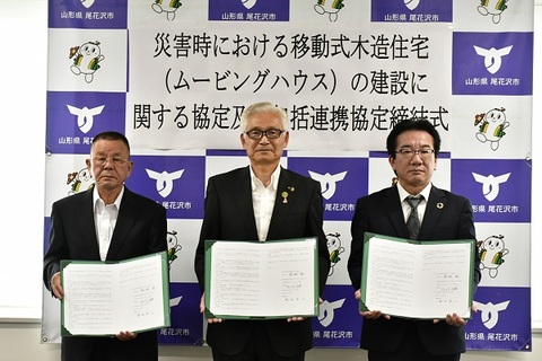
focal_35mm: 67
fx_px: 1009
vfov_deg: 20.3
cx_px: 271
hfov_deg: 30.1
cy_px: 180
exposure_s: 1/80
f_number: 8
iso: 2000
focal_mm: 45
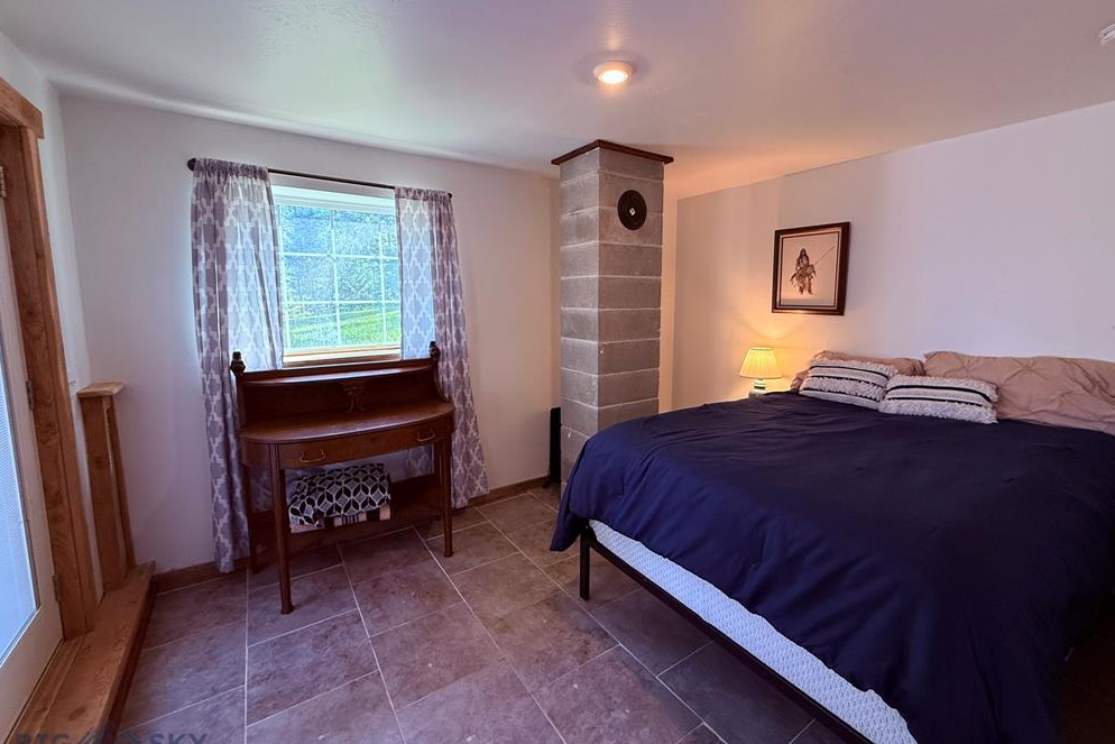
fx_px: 465
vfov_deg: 77.3
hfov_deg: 100.4
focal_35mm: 15
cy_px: 350
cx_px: 570
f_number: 2.2
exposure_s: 1/120
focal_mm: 2.22
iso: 200
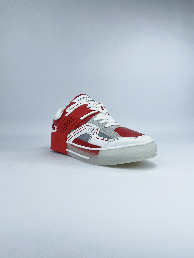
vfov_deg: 67.3
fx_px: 194
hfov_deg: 53.1
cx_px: 97
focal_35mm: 26
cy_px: 129
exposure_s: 1/1062
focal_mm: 4.2
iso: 32
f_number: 1.6
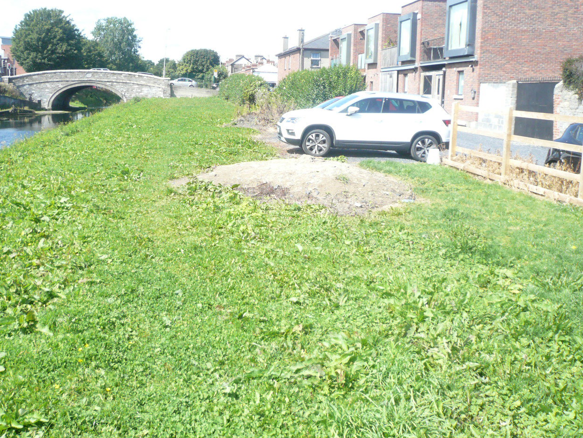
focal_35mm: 36
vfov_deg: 39.6
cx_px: 246
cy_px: 198
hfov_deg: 51.2
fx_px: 606
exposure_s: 1/500
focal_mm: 4.6
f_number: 2.8
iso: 100
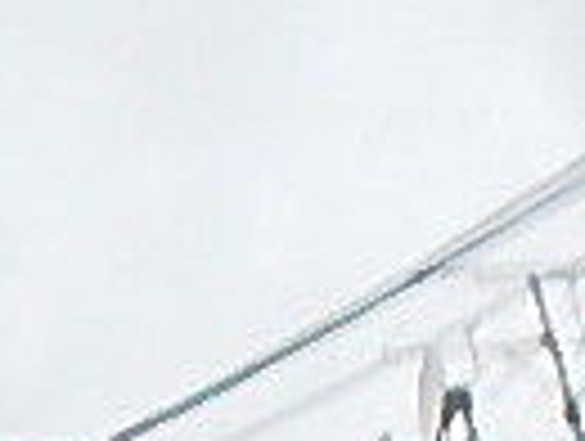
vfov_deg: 12.4
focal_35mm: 103
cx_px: -652
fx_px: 1744
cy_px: 936
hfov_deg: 14.8
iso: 200
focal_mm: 3.7
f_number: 3.5
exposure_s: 1/30
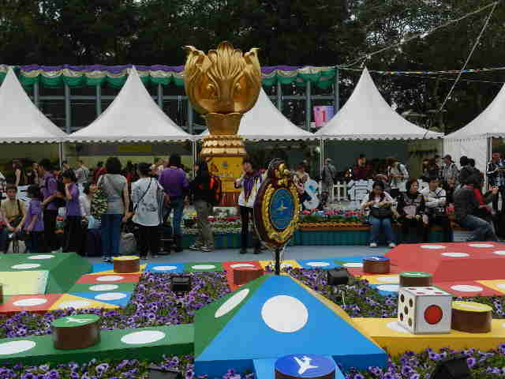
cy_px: 190
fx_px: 554
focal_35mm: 38
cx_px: 252
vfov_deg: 37.7
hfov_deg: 49.0
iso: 160
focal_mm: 6.9
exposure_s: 1/800
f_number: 4
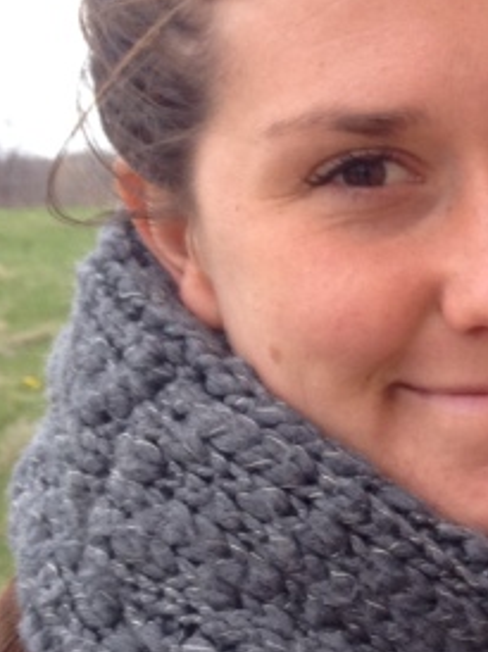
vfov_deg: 15.0
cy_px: 500
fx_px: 2466
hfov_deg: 10.8
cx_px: 769
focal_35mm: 131
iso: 50
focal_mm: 4.28
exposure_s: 1/329
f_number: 2.4
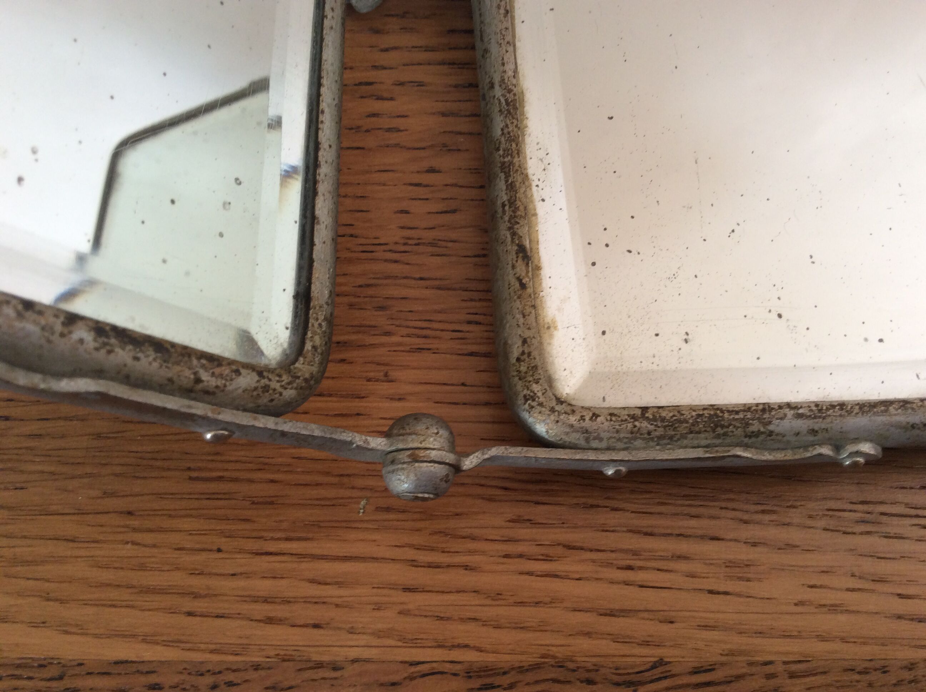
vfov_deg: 44.1
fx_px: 855
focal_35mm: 32
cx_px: 463
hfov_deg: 56.9
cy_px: 346
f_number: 2.4
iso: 50
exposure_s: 1/25
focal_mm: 3.3
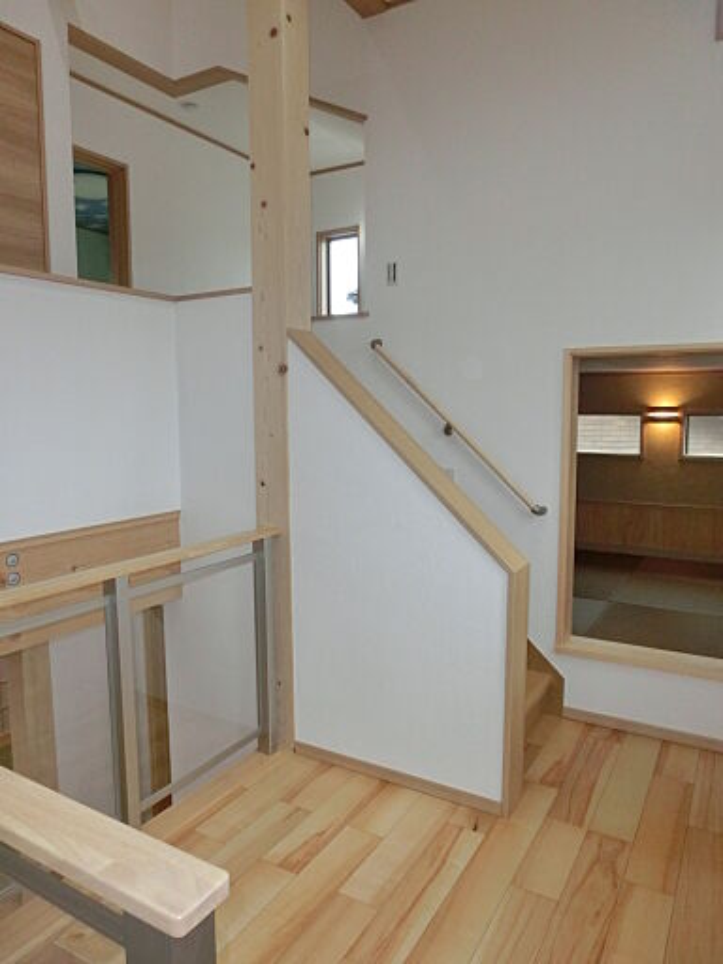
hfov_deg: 56.8
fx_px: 668
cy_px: 482
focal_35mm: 24
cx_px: 362
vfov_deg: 71.6
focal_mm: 4.24
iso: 320
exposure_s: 1/200
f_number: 3
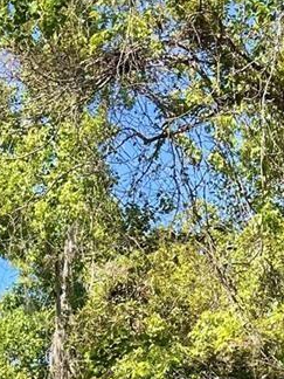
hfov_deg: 16.2
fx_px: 974
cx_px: -12
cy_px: 549
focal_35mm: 89
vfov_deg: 19.5
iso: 80
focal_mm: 6.86
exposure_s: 1/1131
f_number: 1.78
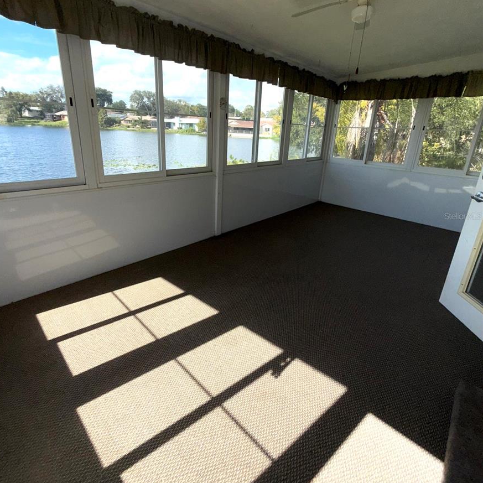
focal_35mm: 17
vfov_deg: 83.7
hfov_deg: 83.9
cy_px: 216
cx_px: 235
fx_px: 268
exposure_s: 1/841
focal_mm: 2.22
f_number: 2.2
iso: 16
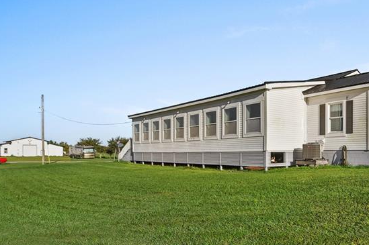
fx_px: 287
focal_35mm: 28
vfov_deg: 45.9
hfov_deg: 62.7
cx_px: 265
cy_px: 152
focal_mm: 10
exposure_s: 1/500
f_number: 7.1
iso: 100
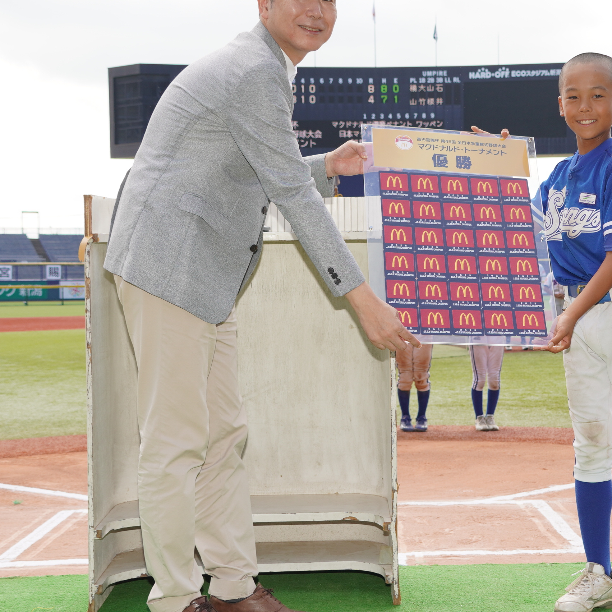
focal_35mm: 72
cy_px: 284
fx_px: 1440
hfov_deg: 23.9
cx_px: 419
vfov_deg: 24.0
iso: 100
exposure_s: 1/160
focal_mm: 32
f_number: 6.3
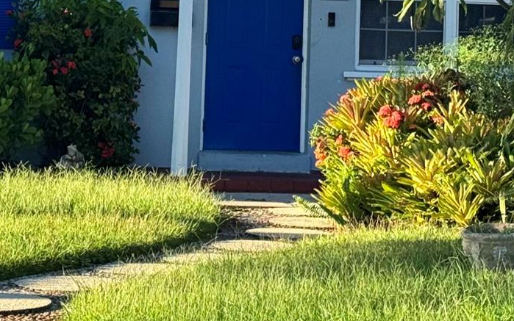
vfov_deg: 8.7
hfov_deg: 14.0
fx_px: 2087
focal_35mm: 149
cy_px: -90
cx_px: 240
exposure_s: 1/1984
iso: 64
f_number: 1.78
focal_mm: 6.76
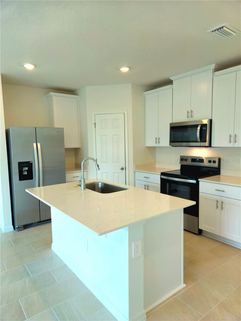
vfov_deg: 73.9
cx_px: 120
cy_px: 160
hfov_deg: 58.9
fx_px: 214
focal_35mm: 23
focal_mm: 5.4
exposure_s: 1/60.2
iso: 32
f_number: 1.8
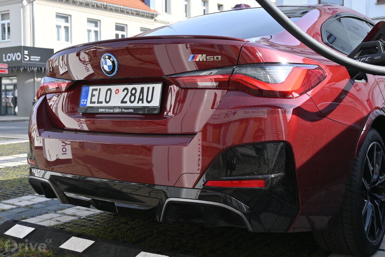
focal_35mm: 42
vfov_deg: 31.9
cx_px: 192
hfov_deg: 46.4
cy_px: 128
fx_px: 449
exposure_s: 1/250
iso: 140
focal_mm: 28
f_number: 5.6
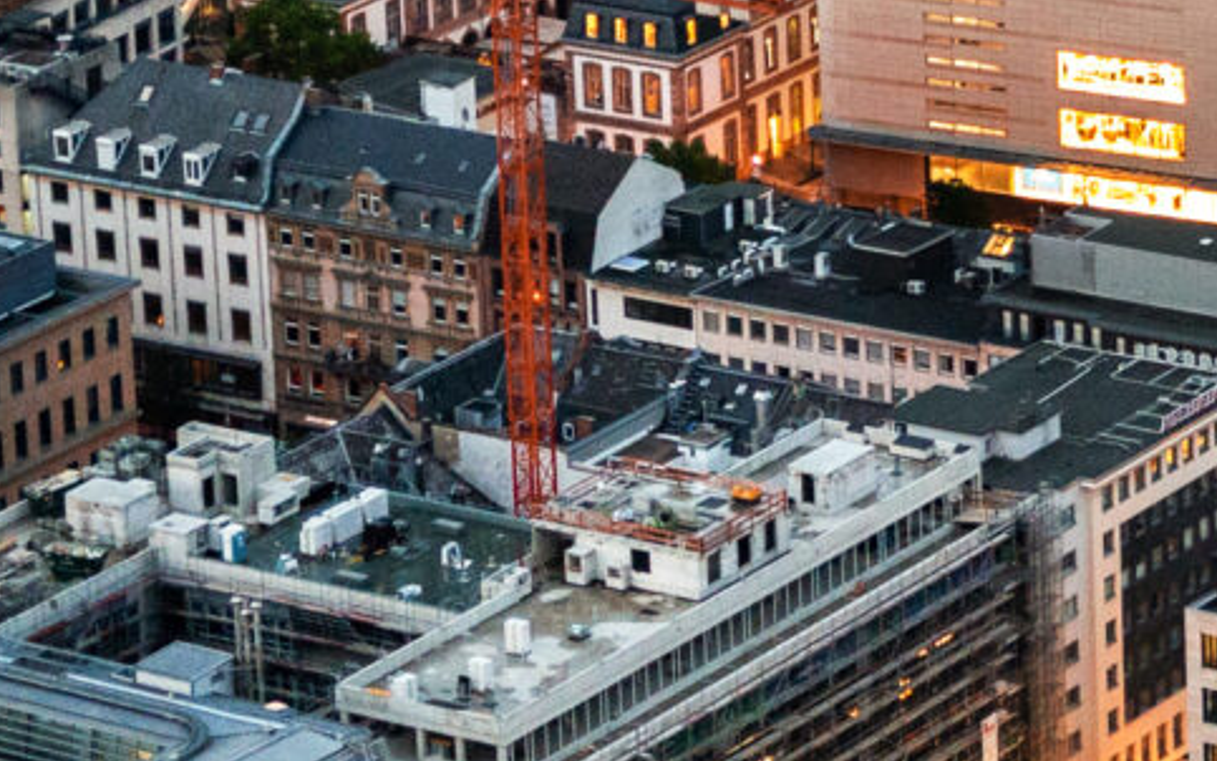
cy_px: -195
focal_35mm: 216
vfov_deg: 6.0
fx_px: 7165
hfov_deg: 9.6
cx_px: 1459
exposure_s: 1/125
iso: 640
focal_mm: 40
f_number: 2
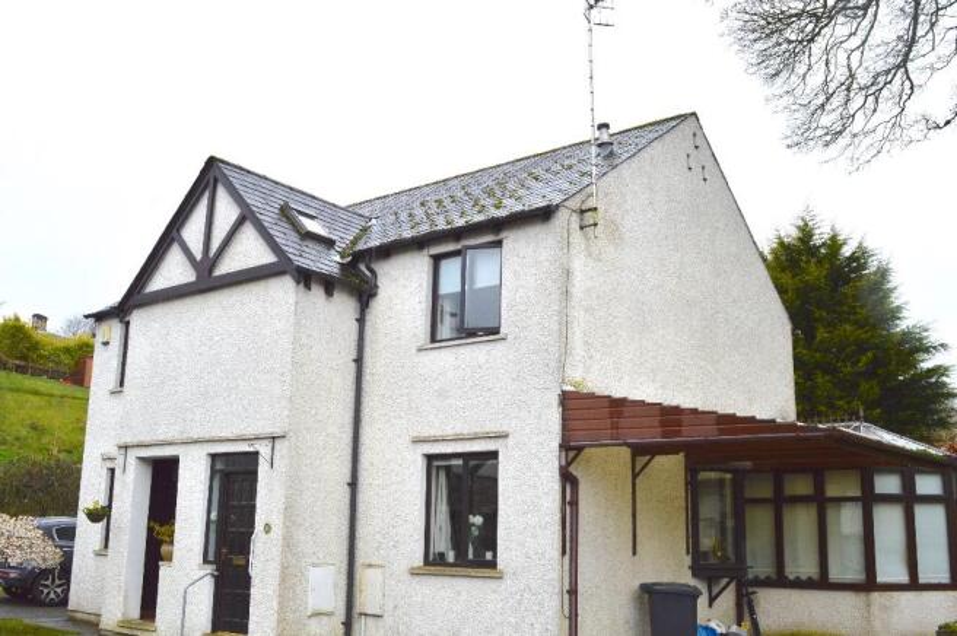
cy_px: 318
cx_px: 478
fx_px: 956
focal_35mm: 36
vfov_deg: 36.8
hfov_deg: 53.2
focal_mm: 24
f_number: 10
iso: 400
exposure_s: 1/320
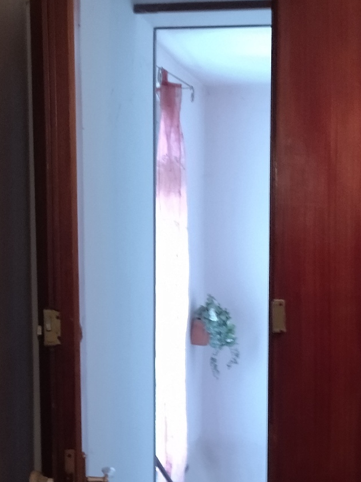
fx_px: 1140
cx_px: 252
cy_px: 433
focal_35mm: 82
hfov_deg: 17.9
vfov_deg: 23.2
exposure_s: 1/25
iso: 347
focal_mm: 4.74
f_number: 1.79
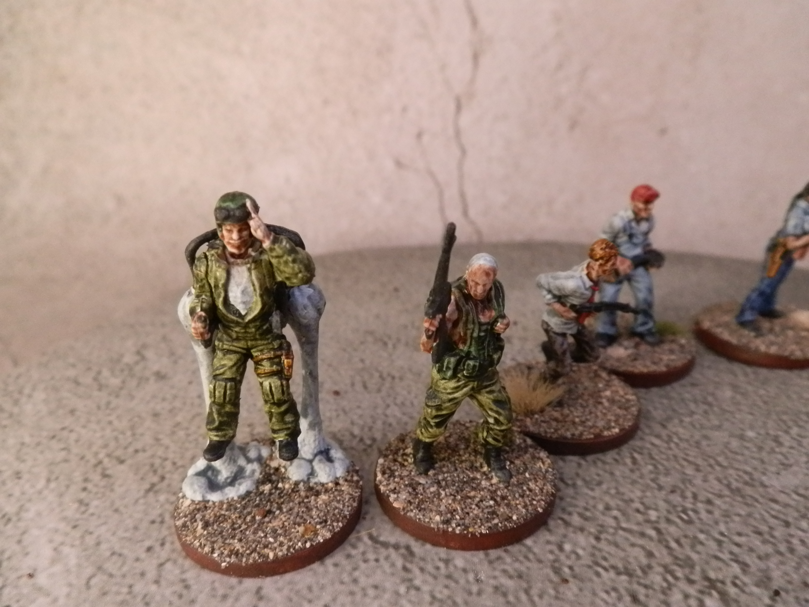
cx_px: 404
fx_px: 654
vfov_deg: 49.7
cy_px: 304
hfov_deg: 63.4
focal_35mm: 28
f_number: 3.1
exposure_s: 1/100
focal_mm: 5
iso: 400
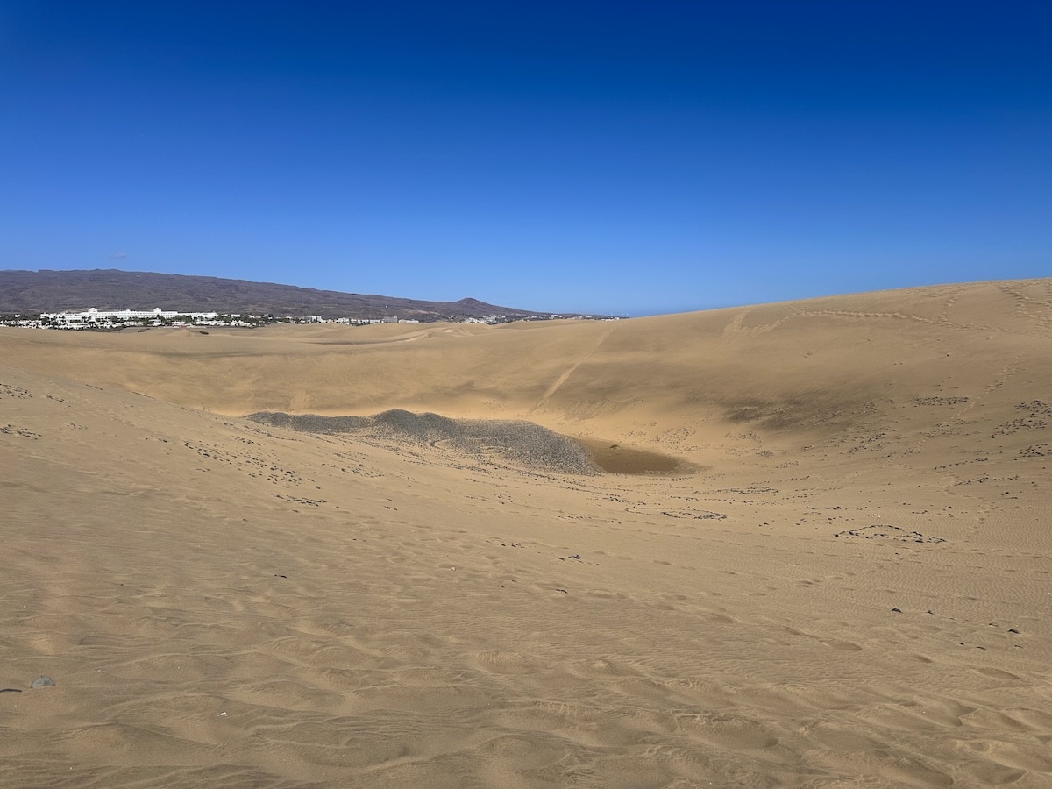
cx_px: 526
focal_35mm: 24
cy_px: 394
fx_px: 729
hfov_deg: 71.6
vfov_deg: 56.8
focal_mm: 6.86
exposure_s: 1/8929
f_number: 1.78
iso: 80
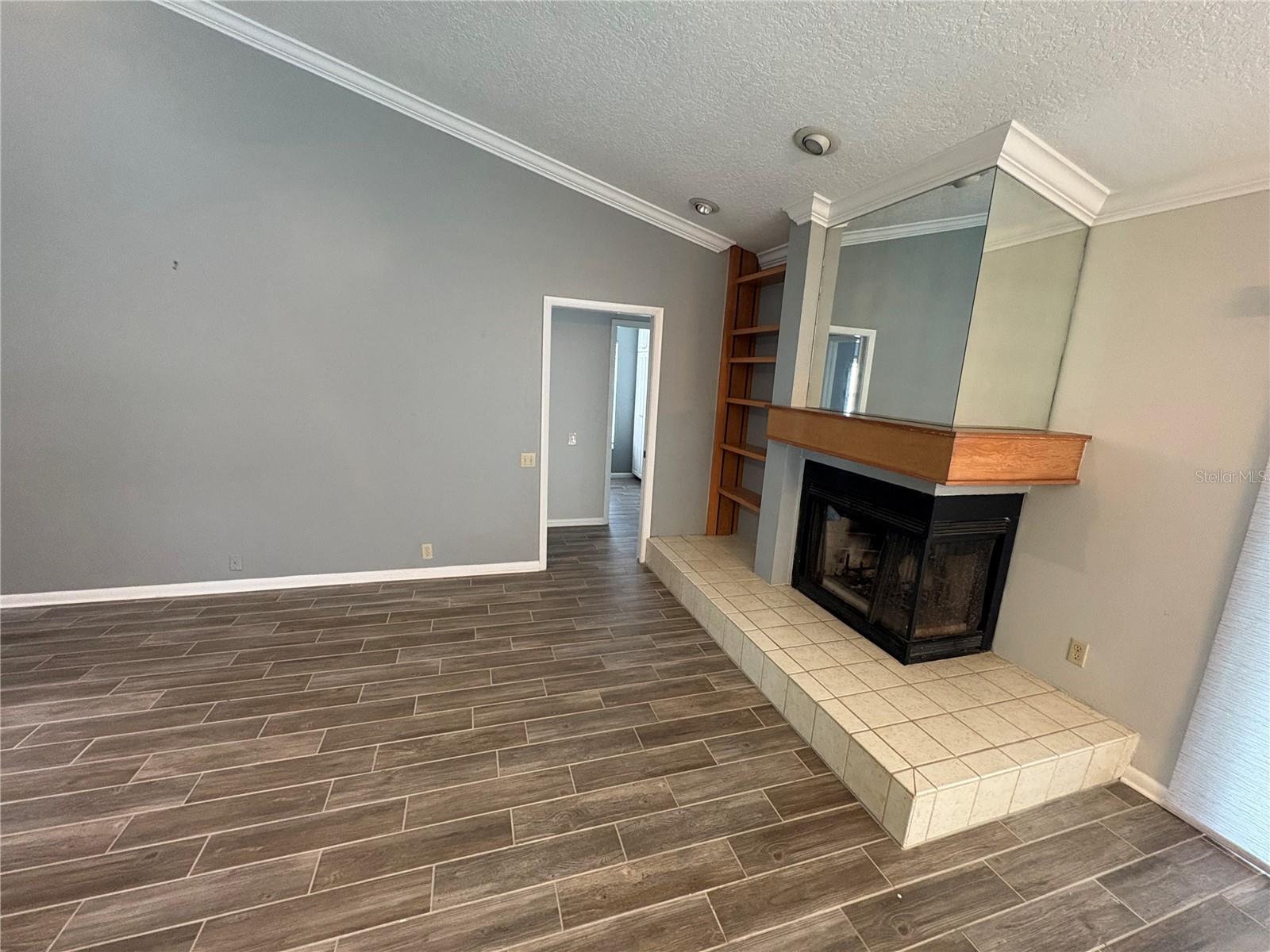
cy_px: 476
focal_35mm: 14
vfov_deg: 85.7
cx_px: 635
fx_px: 514
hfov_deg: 102.1
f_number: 2.2
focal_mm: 2.22
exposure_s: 1/60
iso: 400
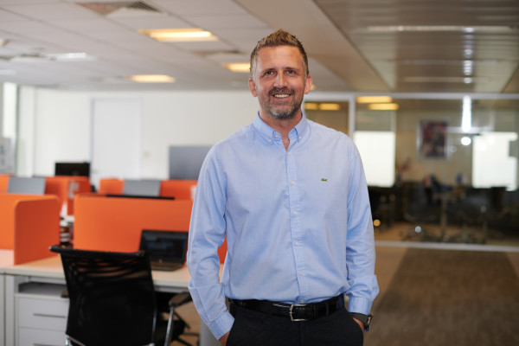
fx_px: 721
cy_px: 173
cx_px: 260
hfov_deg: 39.6
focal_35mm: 50
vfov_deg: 27.0
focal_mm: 50
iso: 125
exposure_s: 1/80
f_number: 2.8
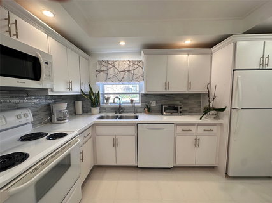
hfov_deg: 102.1
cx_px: 136
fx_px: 110
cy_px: 102
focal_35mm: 14
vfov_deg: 85.6
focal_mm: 2.22
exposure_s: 1/120
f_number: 2.2
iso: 50
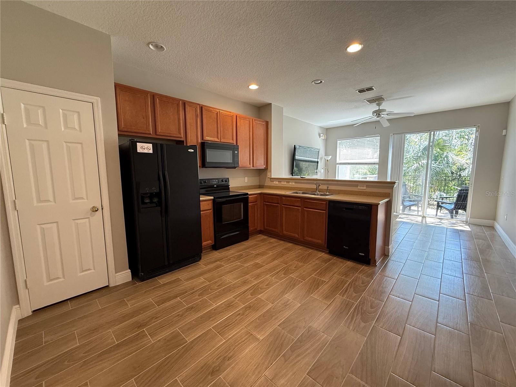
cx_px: 258
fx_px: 209
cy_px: 194
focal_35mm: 14
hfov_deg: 102.1
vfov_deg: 85.7
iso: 200
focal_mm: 2.22
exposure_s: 1/60
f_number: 2.2
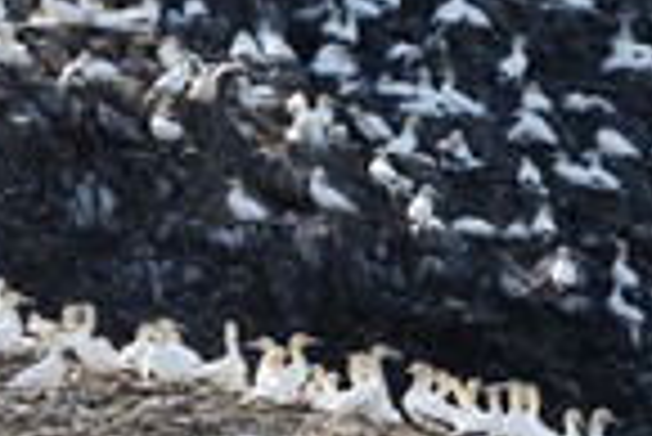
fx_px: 9717
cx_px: -22
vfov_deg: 2.6
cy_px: 27
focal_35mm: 536
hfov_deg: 3.8
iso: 400
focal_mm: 185
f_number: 6.3
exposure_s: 1/1250
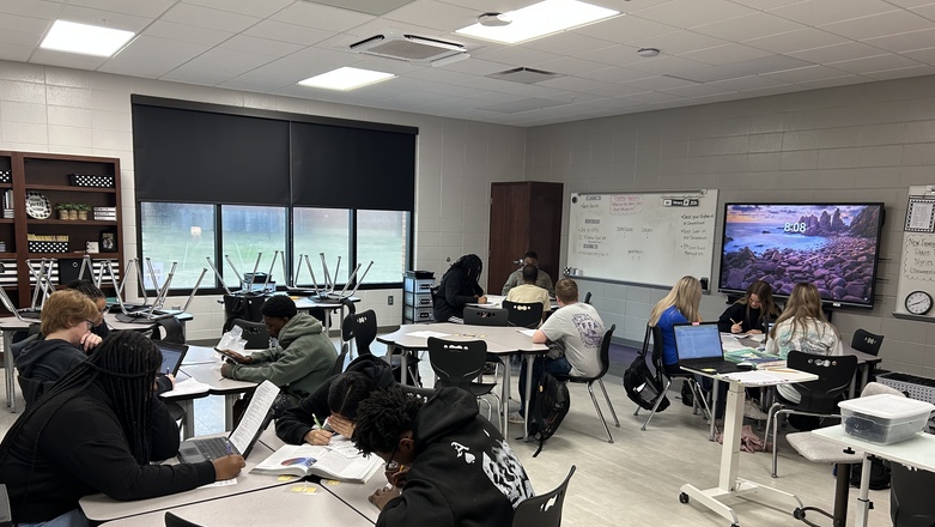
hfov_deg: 66.0
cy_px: 322
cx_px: 474
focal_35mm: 29
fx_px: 719
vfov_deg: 40.0
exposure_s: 1/120
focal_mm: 5.7
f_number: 1.5
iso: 125
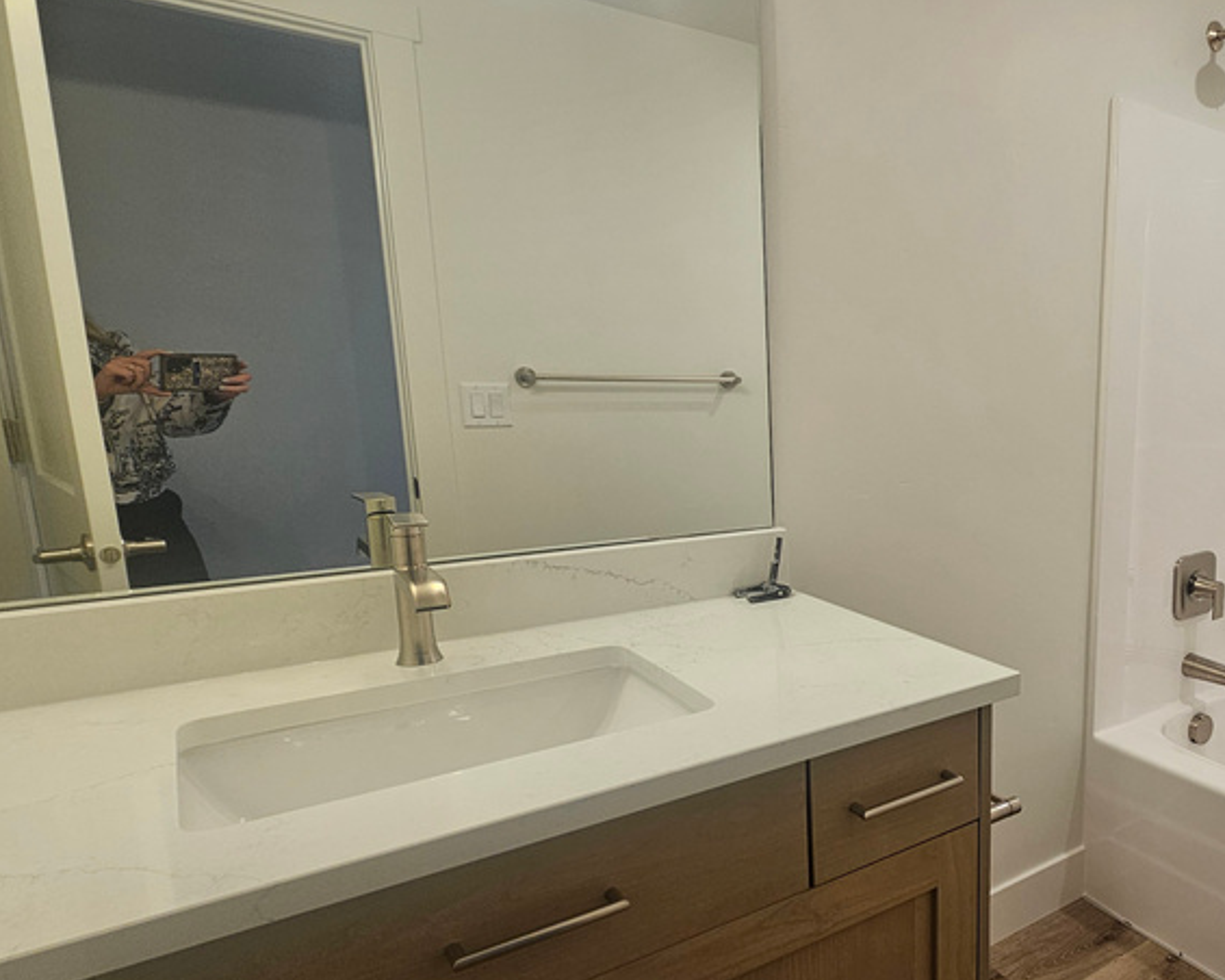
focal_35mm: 23
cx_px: 1004
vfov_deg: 60.8
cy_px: 527
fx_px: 834
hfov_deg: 65.1
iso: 64
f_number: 2.2
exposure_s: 1/60
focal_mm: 2.2
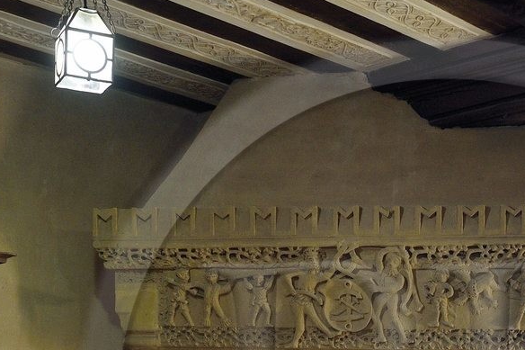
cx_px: 449
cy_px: 412
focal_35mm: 74
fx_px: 1079
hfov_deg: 26.6
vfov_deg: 17.6
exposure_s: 1/30
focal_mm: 27
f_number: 8
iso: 1600
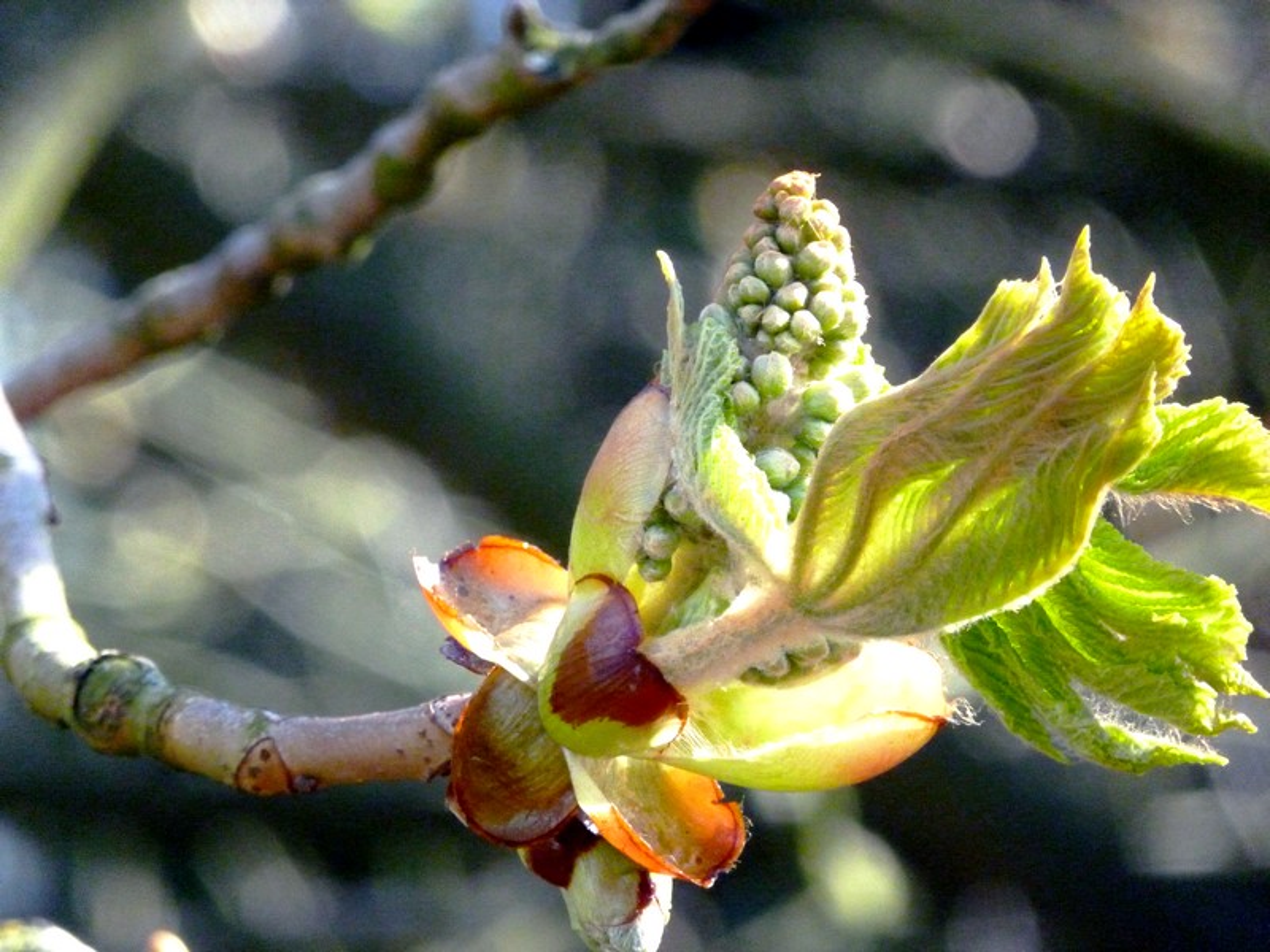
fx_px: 14969
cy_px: 476
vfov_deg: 3.6
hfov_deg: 4.9
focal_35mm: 408
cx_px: 635
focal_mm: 68.8
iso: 800
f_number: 5.9
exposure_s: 1/250
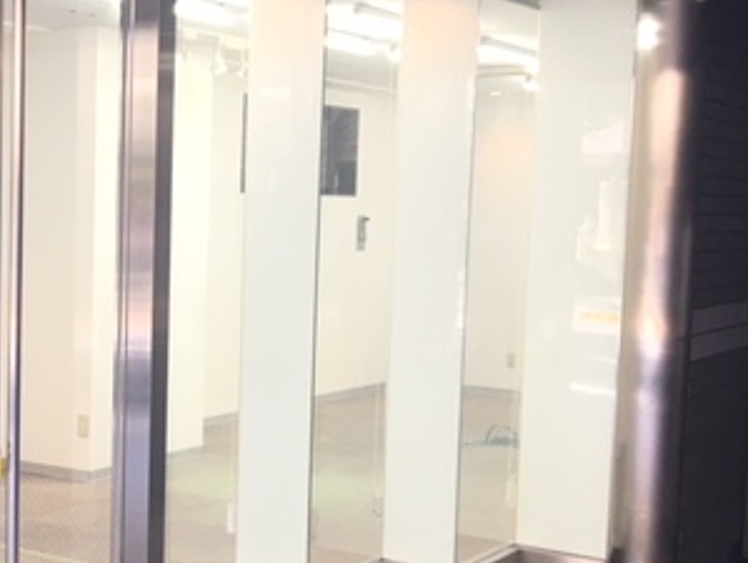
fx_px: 1341
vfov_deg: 23.7
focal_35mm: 62
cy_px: 338
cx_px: 60
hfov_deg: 29.7
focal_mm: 4.15
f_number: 2.2
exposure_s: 1/40
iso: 25
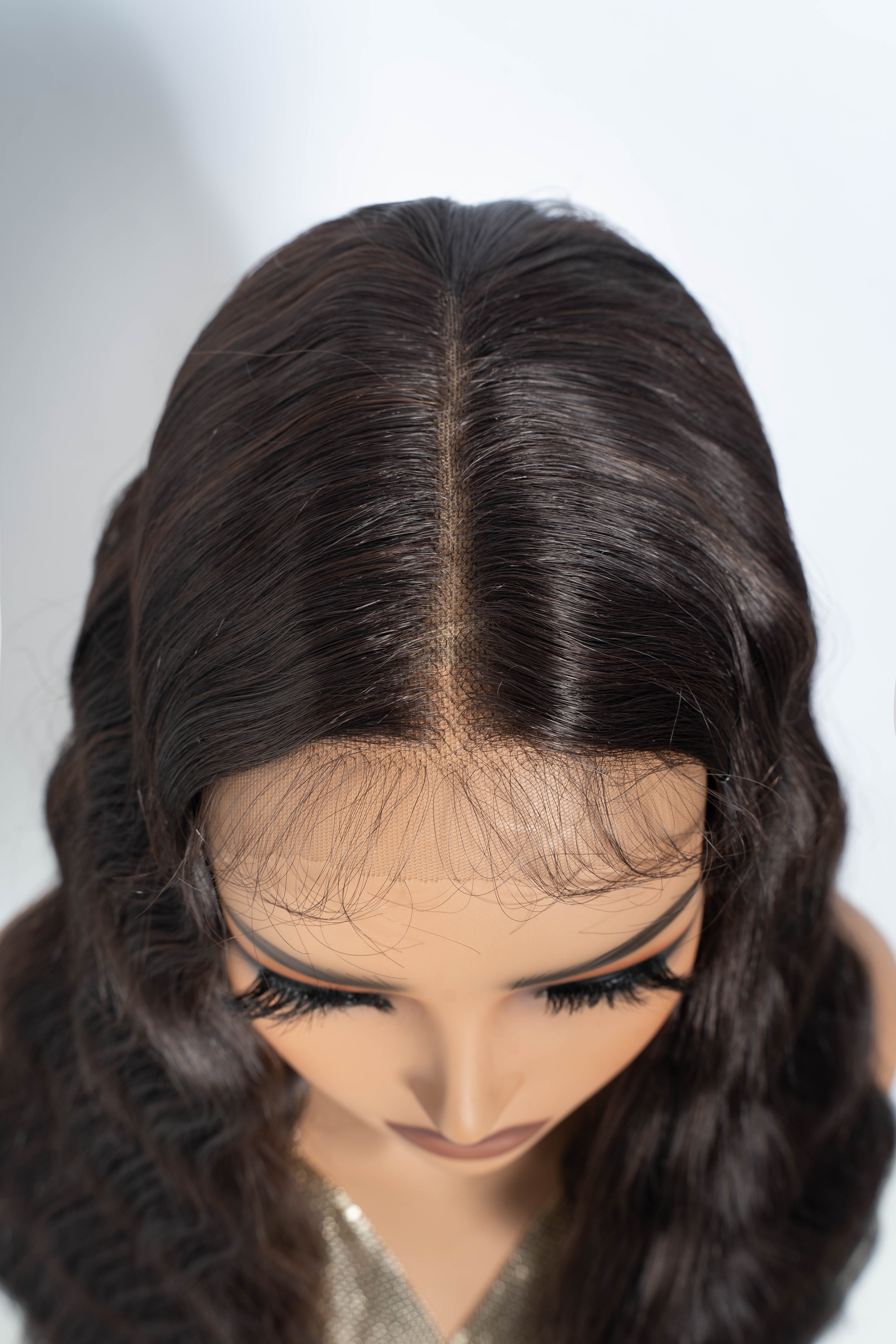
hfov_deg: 34.2
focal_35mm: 39
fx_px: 1456
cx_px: 448
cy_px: 672
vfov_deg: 49.6
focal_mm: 39
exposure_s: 1/125
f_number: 8
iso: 160
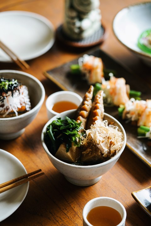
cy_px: 113
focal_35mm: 90
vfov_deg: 22.6
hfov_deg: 15.2
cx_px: 76
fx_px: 566
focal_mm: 90
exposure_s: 1/100
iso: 400
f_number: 3.5
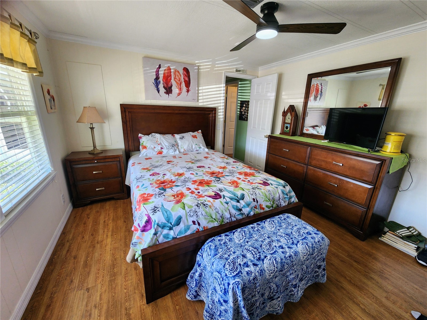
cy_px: 160
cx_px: 214
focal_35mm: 13
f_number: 2.2
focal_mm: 2.2
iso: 160
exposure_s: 1/60
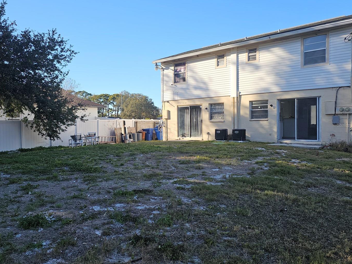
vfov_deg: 51.3
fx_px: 275
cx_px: 155
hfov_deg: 65.1
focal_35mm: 27
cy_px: 125
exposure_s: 1/379
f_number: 1.7
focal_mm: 6.3
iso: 10
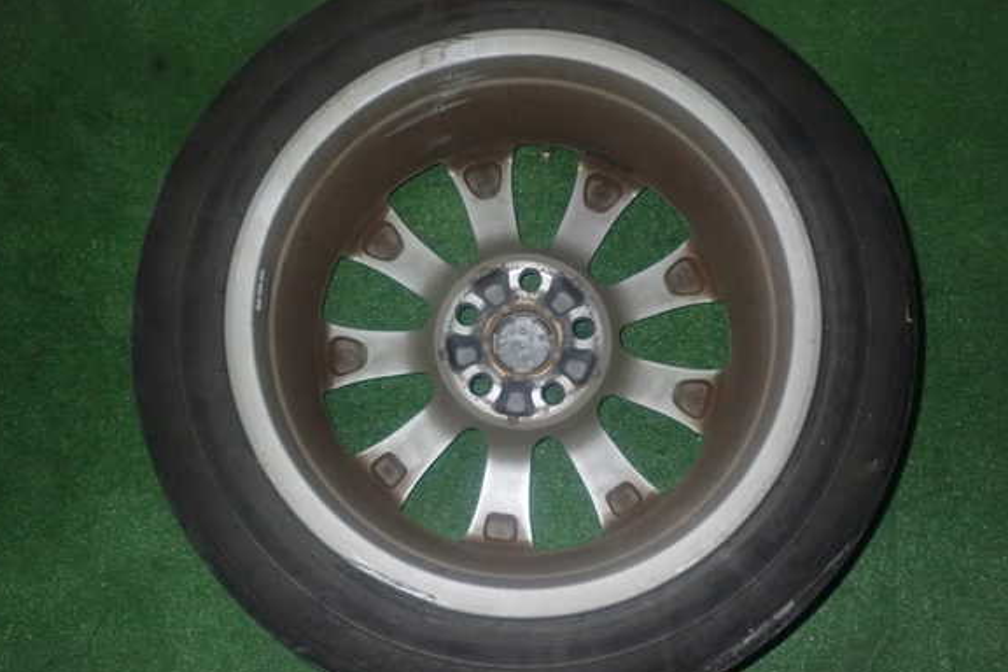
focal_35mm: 39
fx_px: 1092
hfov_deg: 49.6
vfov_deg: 34.2
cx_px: 500
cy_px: 334
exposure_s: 1/40
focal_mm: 6.37
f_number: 7.1
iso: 800
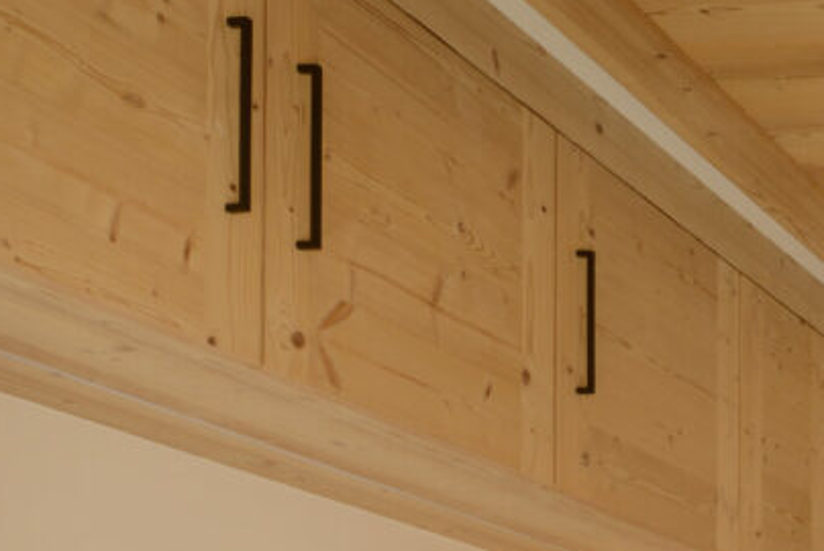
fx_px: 1191
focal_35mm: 52
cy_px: 787
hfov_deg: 22.8
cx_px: 1456
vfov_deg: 22.2
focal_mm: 14
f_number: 20
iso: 100
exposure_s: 1/3
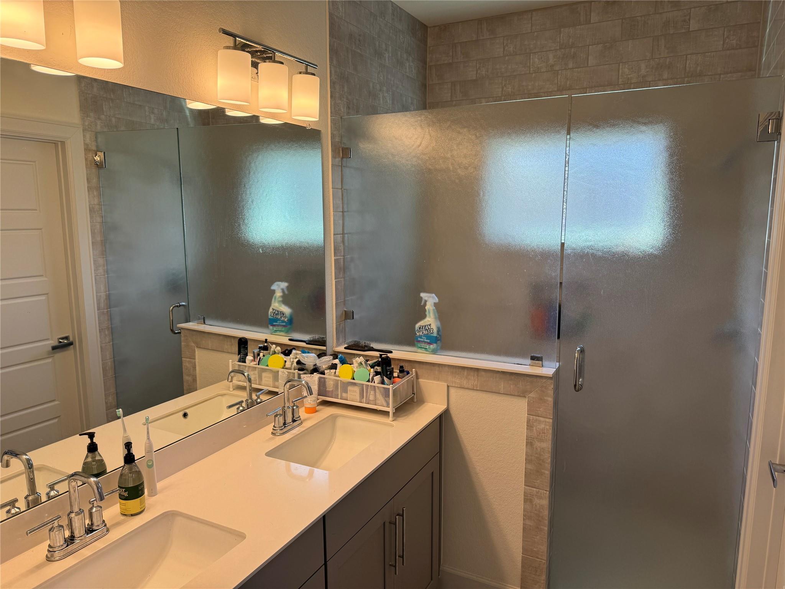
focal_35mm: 24
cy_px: 294
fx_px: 544
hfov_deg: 71.6
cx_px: 392
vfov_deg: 56.8
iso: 64
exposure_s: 1/239
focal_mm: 6.86
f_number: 1.78
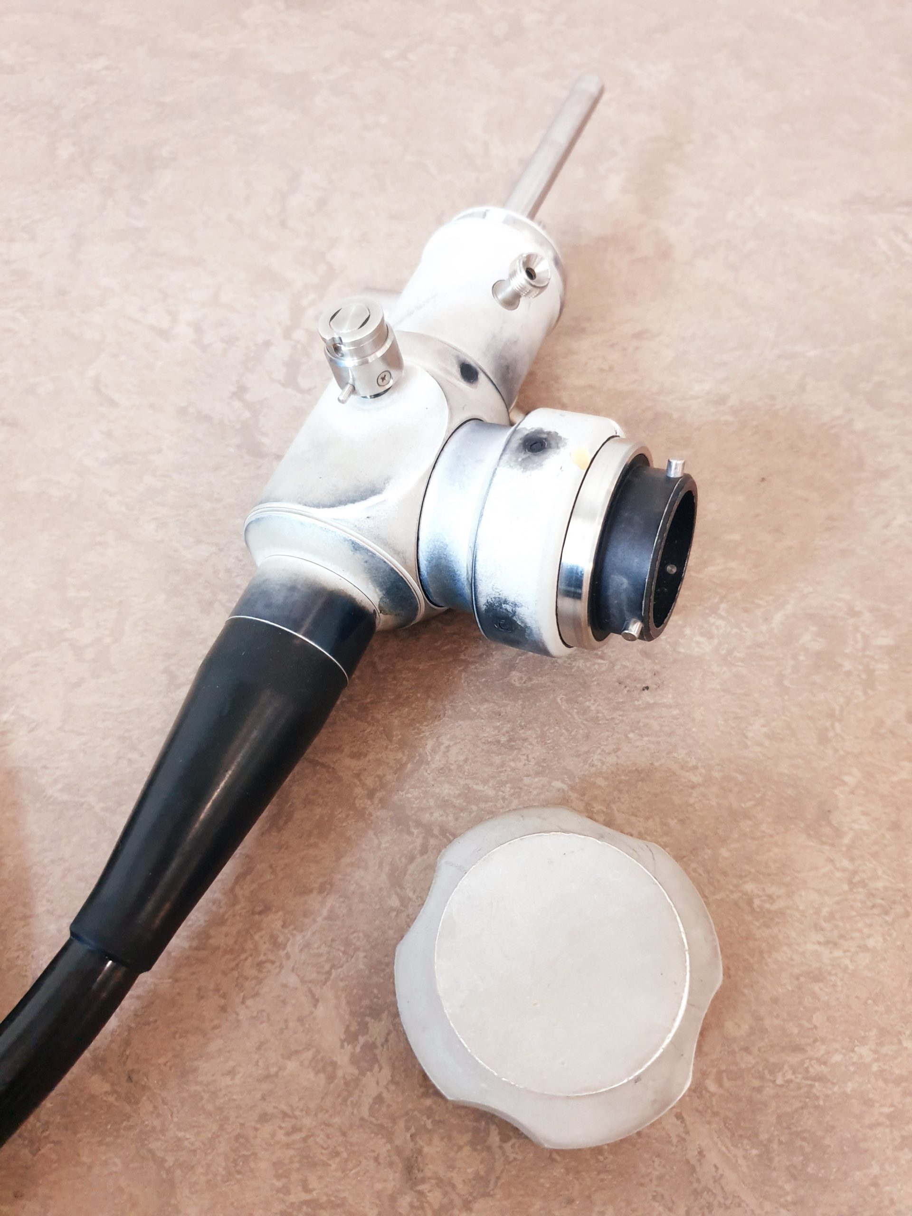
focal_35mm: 26
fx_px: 913
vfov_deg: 67.3
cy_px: 608
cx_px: 456
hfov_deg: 53.1
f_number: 1.5
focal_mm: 4.3
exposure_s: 1/50
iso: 400
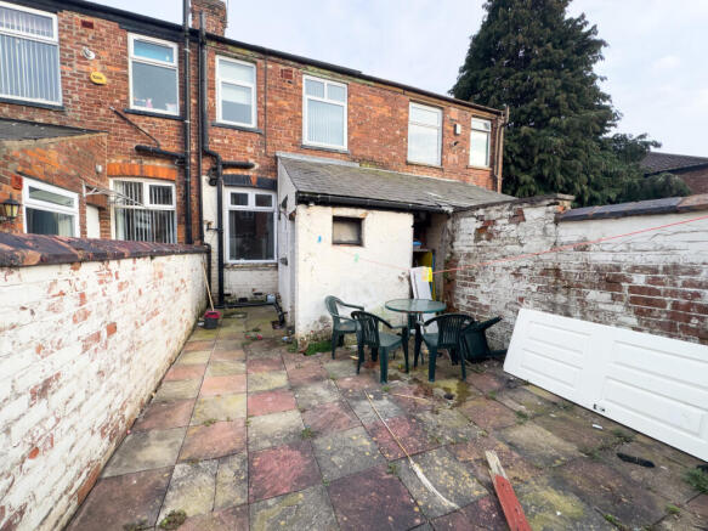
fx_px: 286
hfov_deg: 102.1
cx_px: 354
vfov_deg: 85.7
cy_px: 266
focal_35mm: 14
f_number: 2.2
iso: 40
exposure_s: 1/300
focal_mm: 2.22
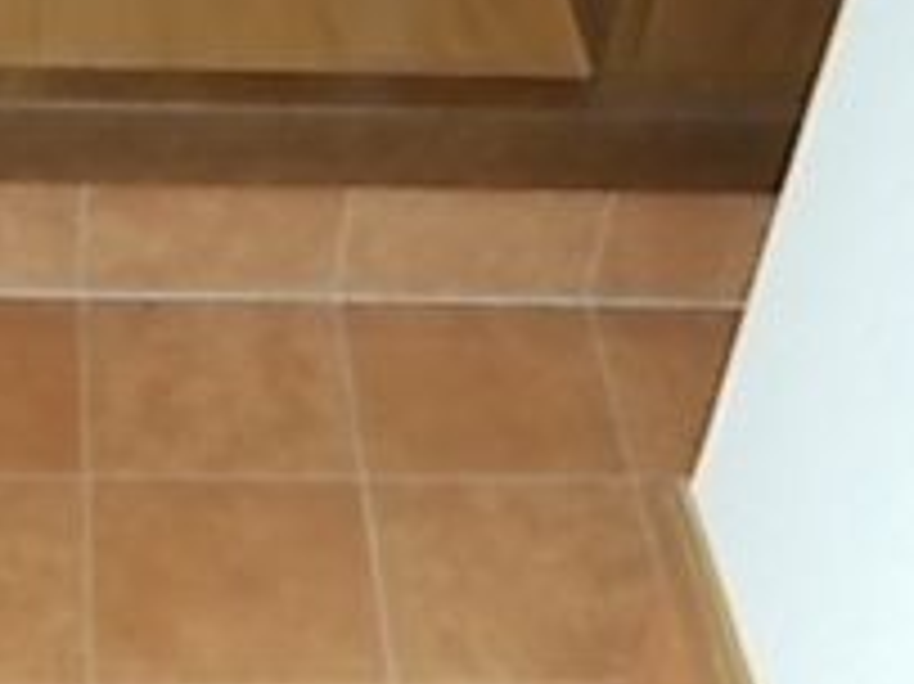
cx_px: 171
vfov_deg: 17.7
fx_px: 2164
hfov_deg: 23.5
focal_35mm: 82
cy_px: 612
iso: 80
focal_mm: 4.6
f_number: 3.2
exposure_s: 1/30
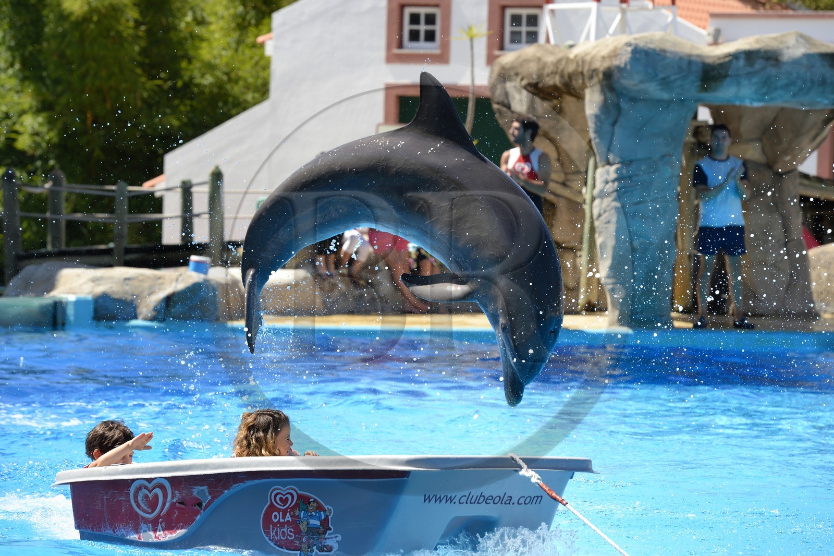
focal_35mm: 160
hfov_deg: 12.8
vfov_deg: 8.6
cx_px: 417
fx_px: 3706
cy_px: 278
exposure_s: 1/1250
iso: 400
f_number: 6.3
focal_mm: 160
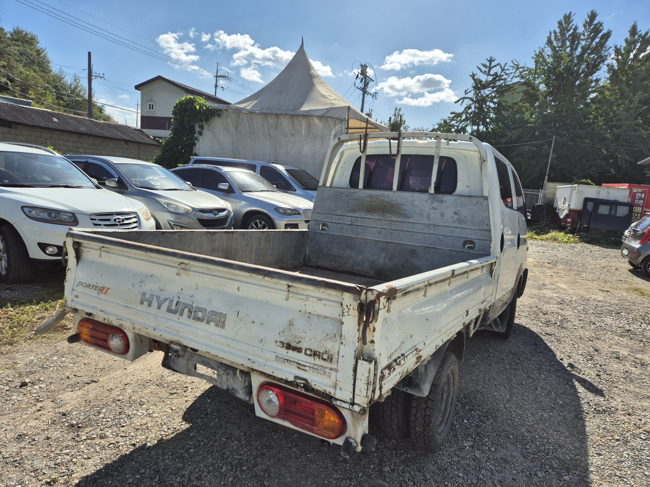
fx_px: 432
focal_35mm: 23
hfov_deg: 73.9
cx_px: 325
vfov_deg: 58.9
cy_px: 244
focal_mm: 5.4
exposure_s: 1/2704
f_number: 1.8
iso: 25
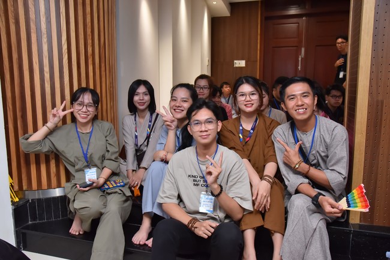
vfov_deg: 43.6
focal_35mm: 30
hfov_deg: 61.9
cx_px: 195
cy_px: 130
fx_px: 325
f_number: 6.3
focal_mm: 30
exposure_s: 1/125
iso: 1600
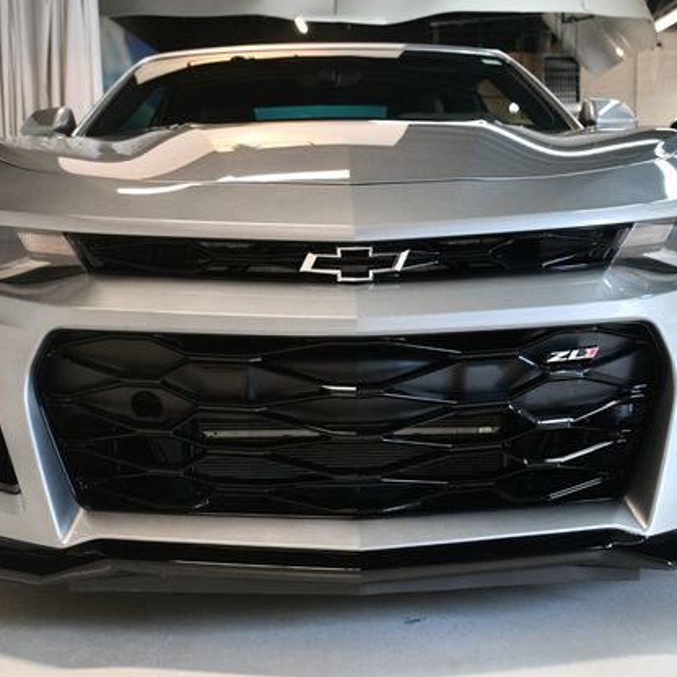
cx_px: 342
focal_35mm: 51
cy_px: 332
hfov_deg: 33.4
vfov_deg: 33.4
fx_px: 1128
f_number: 3.8
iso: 1600
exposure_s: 1/125
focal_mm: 26
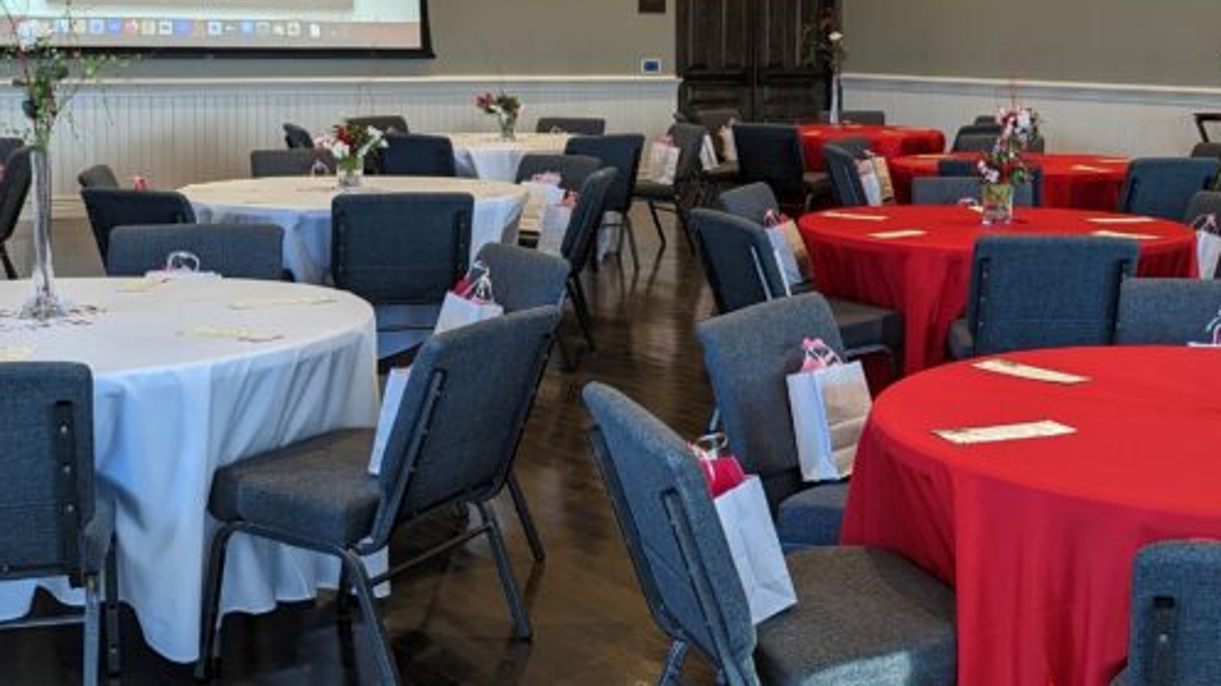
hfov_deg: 38.1
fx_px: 1747
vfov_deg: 22.0
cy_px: 168
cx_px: 803
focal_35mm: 54
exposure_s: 1/60
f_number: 1.85
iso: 40
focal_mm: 6.81
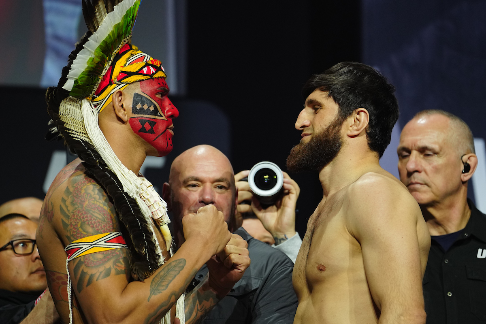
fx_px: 4050
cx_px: 243
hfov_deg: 6.9
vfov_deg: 4.6
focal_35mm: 300
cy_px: 162
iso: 1000
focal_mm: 200
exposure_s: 1/400
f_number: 2.8
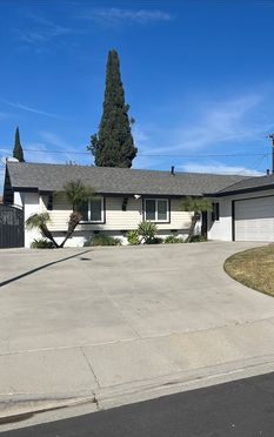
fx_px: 441
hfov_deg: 31.8
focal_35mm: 37
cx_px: 275
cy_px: 219
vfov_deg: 52.7
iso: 50
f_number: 1.6
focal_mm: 5.1
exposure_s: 1/6173
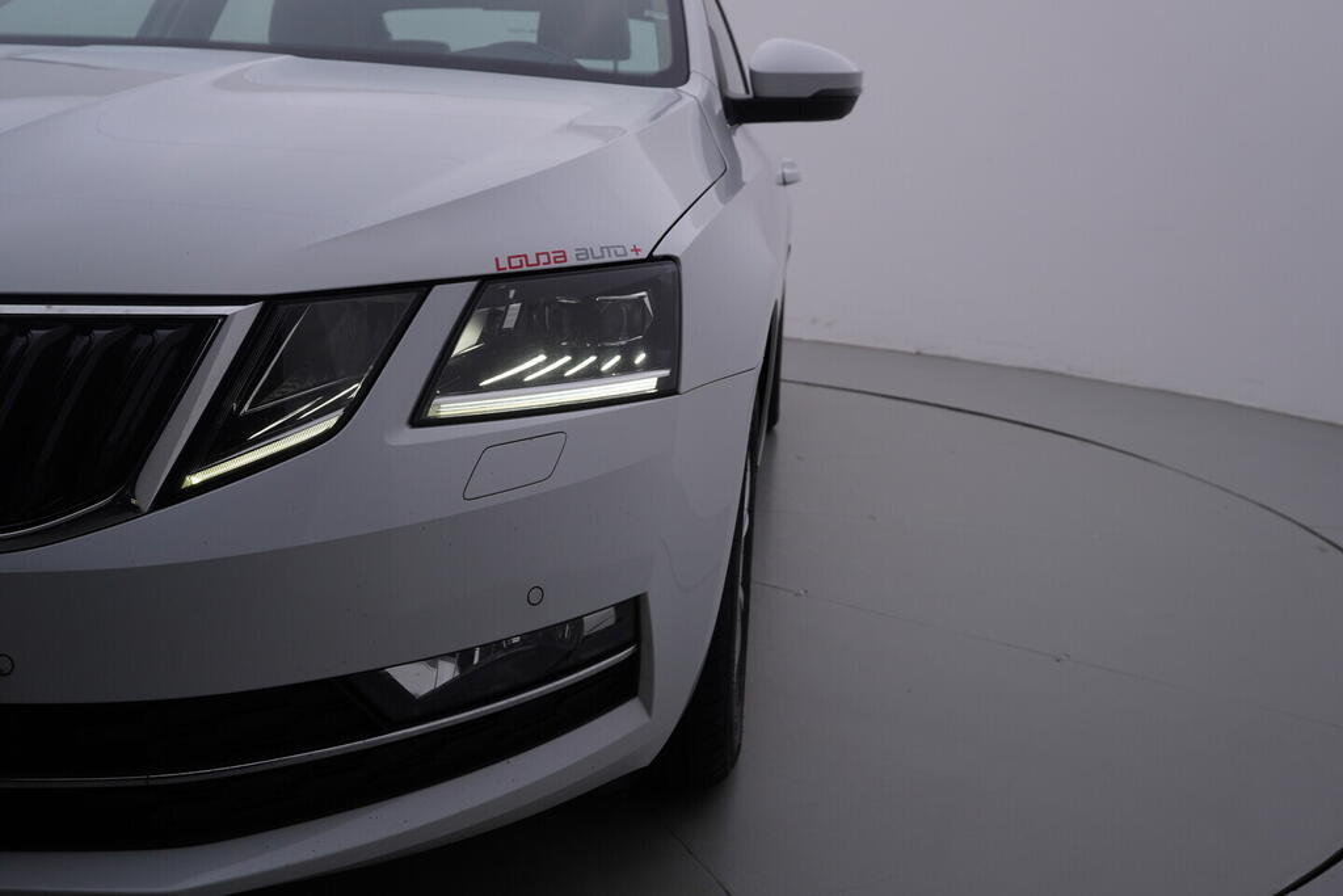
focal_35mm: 36
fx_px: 1343
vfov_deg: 36.9
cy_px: 448
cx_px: 672
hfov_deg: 53.1
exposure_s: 1/125
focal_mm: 24
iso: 125
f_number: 5.6
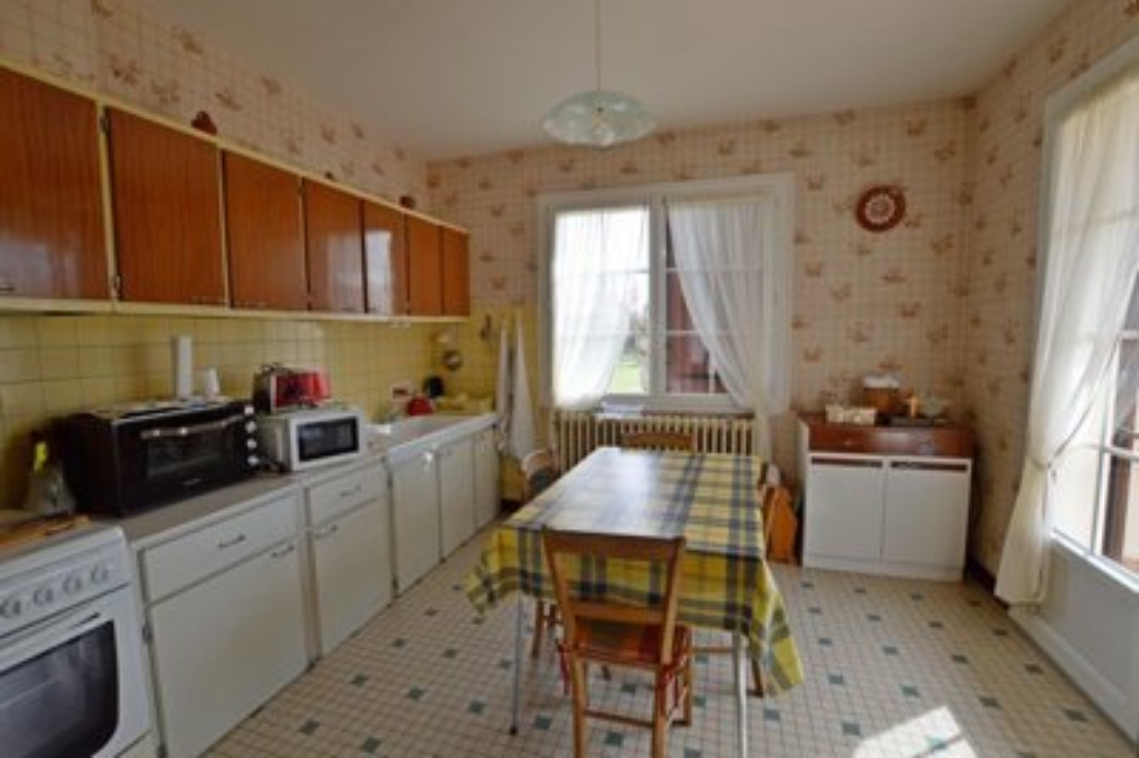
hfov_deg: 100.4
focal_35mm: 15
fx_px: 474
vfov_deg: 77.2
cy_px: 379
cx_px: 570
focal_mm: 10
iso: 360
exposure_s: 1/125
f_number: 5.6
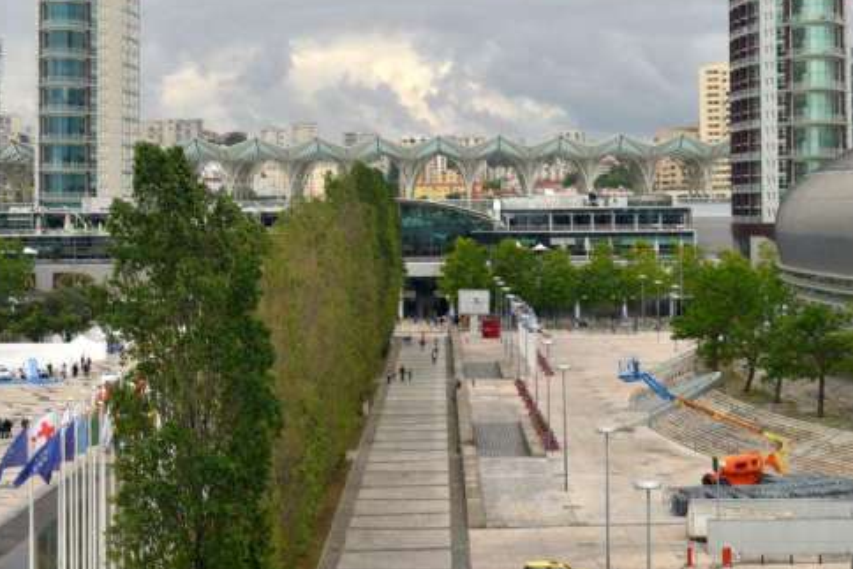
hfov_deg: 22.4
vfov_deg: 14.9
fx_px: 2157
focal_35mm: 91
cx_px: 430
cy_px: 109
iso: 220
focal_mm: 55
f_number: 16
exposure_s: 1/60
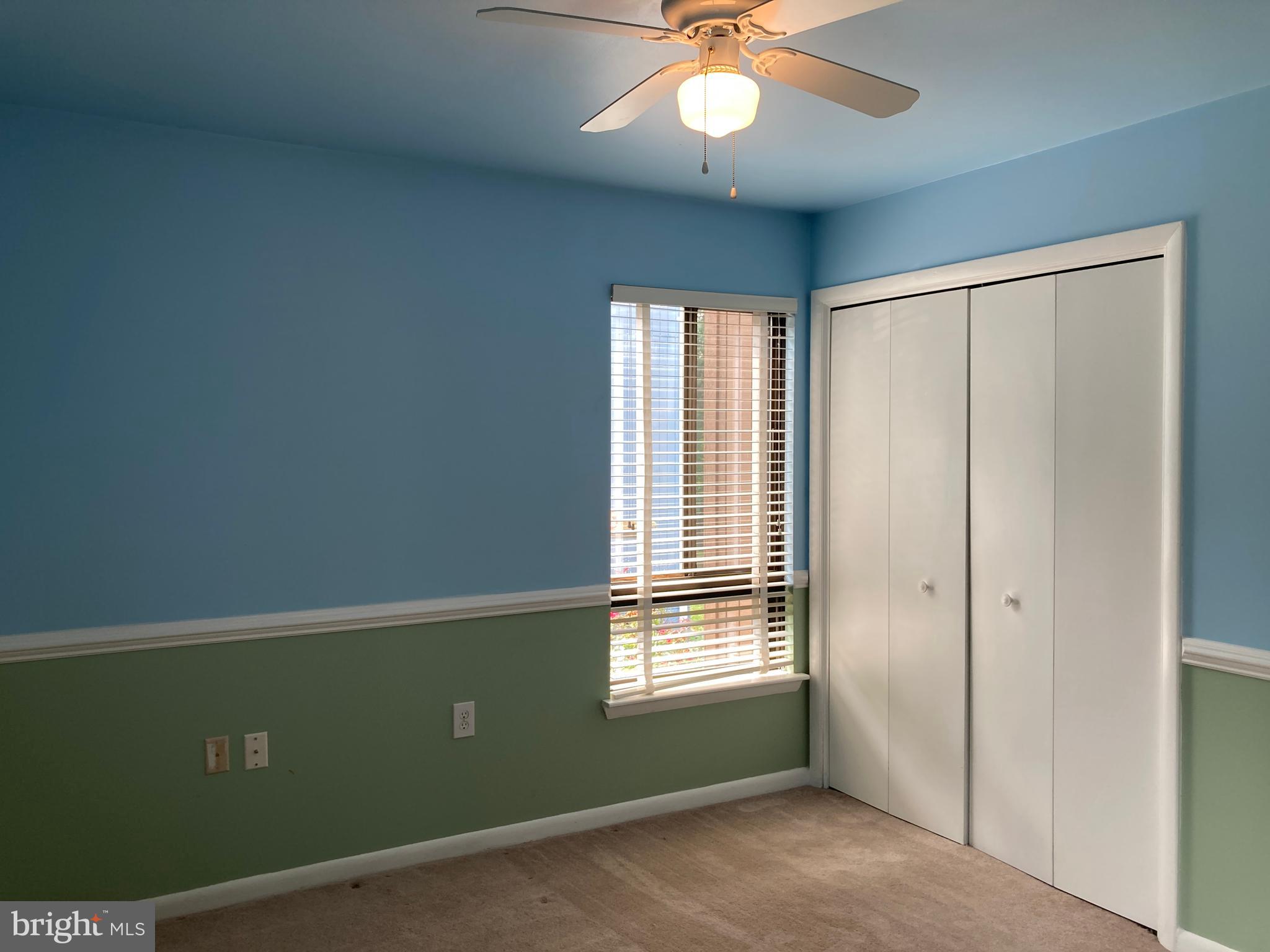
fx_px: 1027
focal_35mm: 28
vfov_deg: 49.7
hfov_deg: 63.4
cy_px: 476
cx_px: 635
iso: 50
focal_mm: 3.99
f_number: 1.8
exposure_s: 1/120
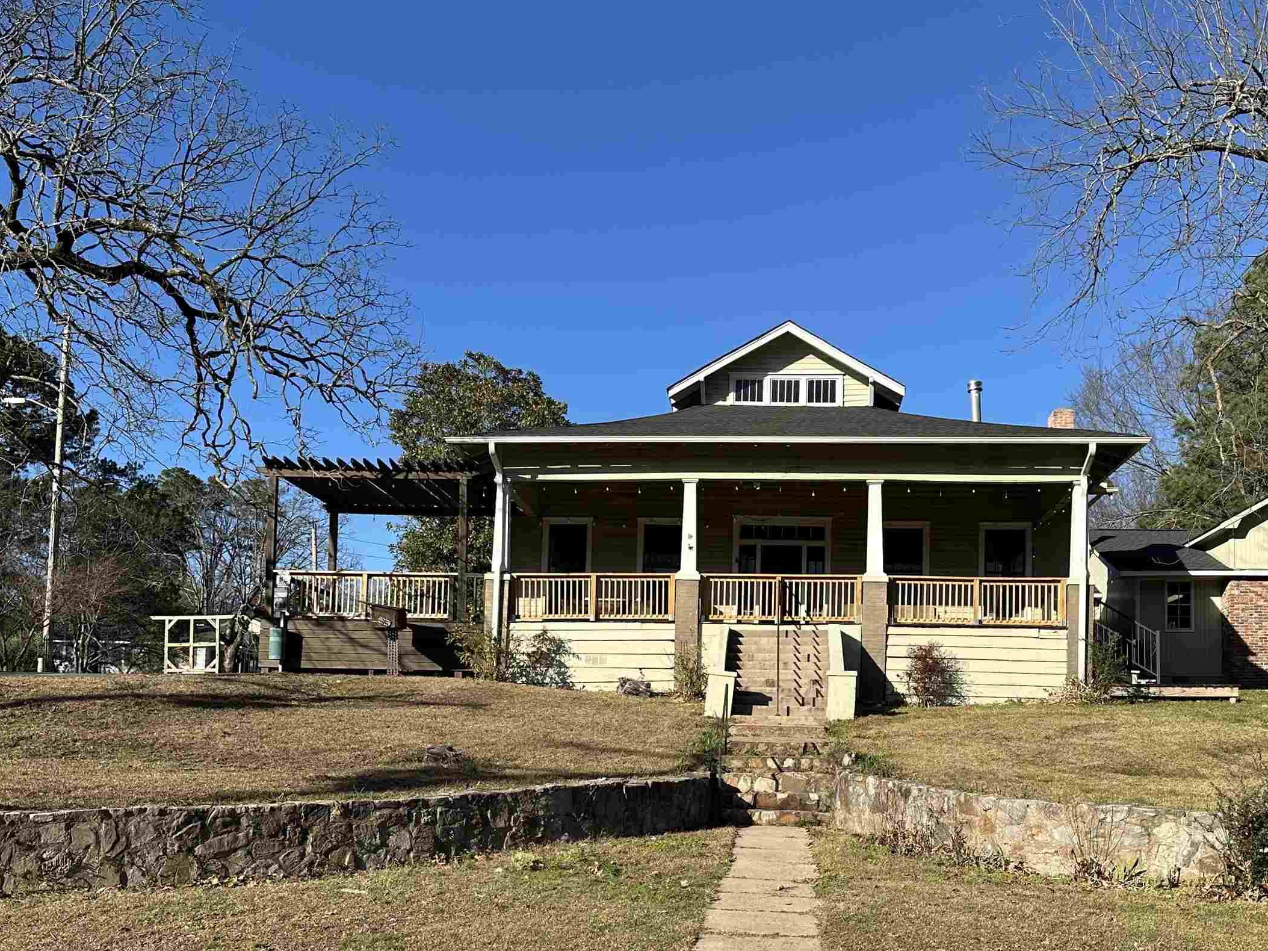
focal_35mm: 35
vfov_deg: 39.8
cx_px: 694
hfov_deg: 52.5
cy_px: 692
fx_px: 1282
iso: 80
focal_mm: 6.86
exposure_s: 1/3247
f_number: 1.78
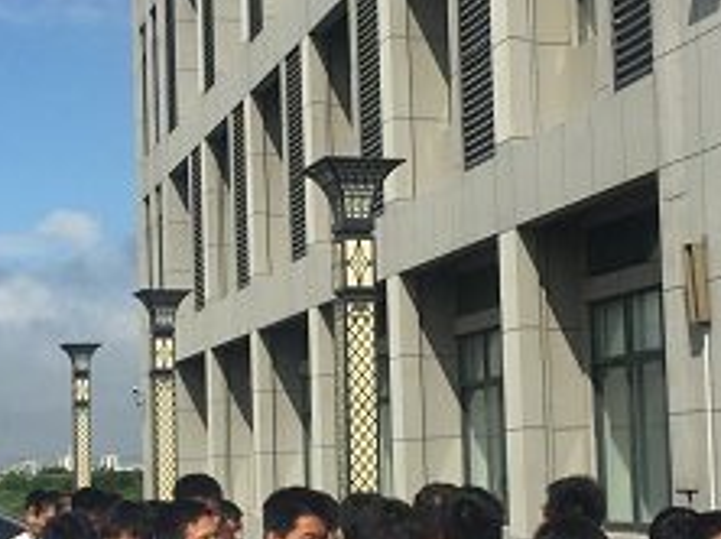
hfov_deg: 24.0
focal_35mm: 81
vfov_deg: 18.1
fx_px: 1685
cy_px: 362
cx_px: 247
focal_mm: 4.15
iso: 32
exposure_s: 1/3300
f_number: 2.2
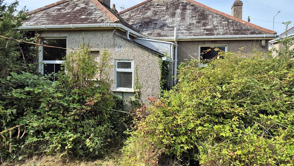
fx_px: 203
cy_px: 72
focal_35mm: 26
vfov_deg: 44.3
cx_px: 144
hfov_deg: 71.9
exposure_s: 1/1244
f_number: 1.8
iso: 25
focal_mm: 5.4
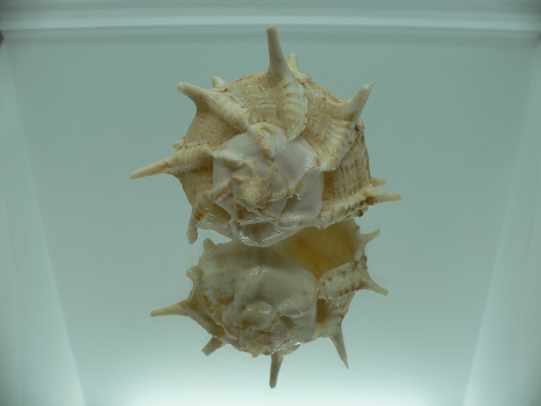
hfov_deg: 52.6
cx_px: 270
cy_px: 203
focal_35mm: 35
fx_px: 547
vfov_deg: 40.7
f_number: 2.8
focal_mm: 4.6
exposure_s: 1/80
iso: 80
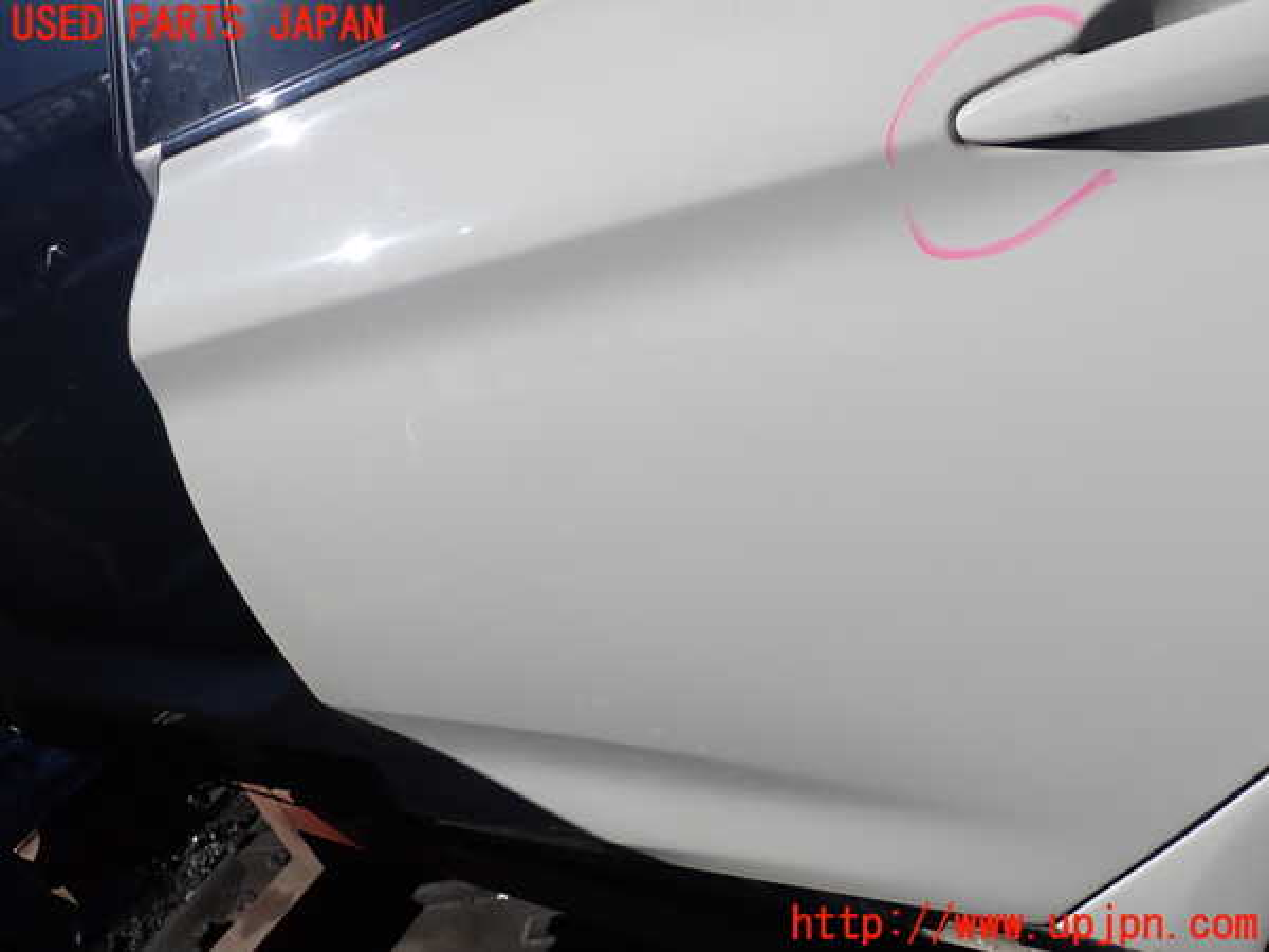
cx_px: 634
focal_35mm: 30
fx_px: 1100
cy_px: 476
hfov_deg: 60.0
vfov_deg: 46.8
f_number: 9
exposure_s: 1/320
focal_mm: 5.4
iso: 100
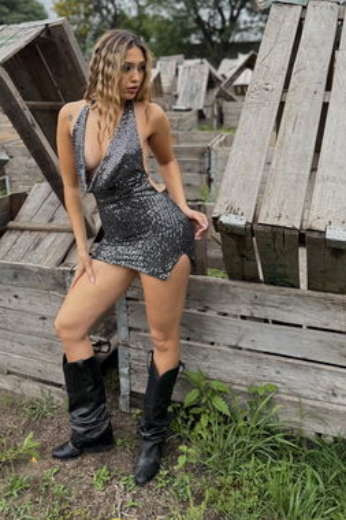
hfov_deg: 37.4
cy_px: 158
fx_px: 505
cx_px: 114
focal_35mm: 35
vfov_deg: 53.0
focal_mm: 6.76
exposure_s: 1/243
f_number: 1.78
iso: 125
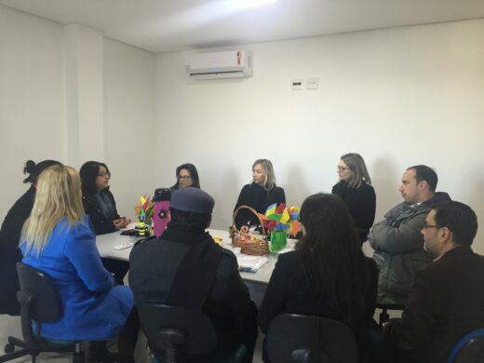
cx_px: 242
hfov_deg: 61.7
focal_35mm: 29
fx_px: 405
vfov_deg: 48.2
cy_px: 182
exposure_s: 1/30
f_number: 2.2
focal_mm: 4.15
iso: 80
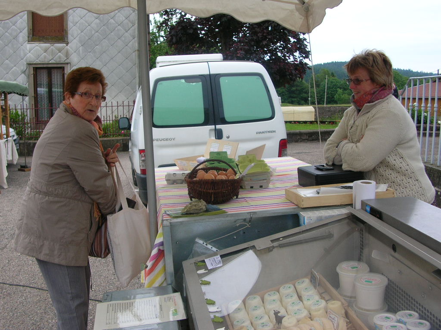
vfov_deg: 36.0
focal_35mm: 40
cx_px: 220
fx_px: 510
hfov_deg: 46.8
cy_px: 165
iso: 50
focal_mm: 6.6
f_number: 3
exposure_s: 1/76
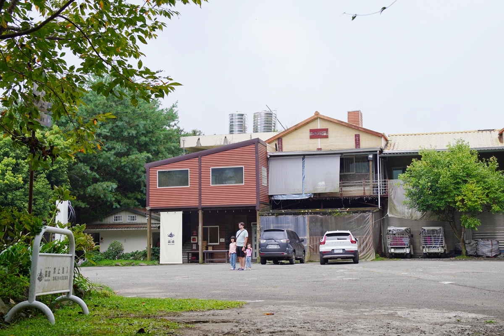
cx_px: 252
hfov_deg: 40.0
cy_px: 168
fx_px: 693
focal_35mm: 50
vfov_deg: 27.3
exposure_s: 1/125
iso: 100
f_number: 5
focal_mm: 33
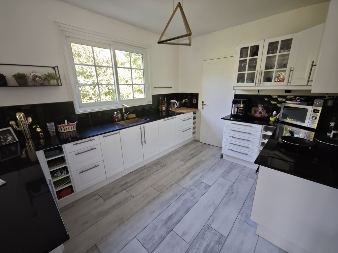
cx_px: 169
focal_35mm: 14
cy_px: 126
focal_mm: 2.16
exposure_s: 1/36.2
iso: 200
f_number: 2.2
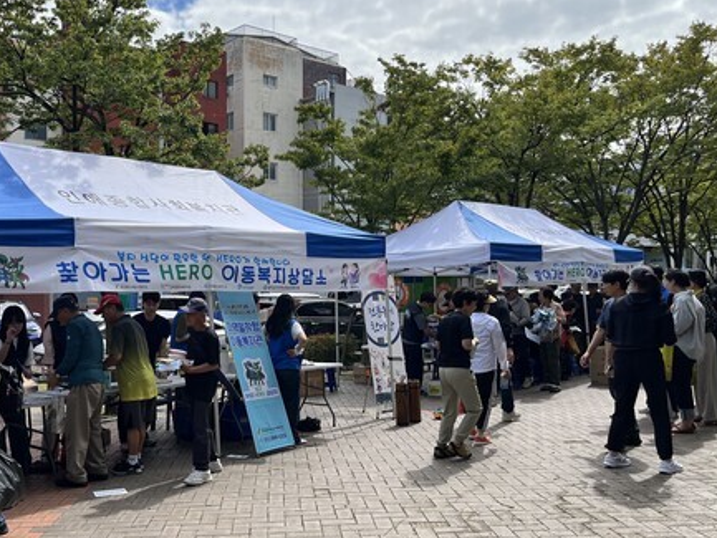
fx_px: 746
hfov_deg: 50.6
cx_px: 250
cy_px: 291
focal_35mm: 36
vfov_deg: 39.6
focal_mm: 5.1
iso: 50
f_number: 1.6
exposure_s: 1/2632
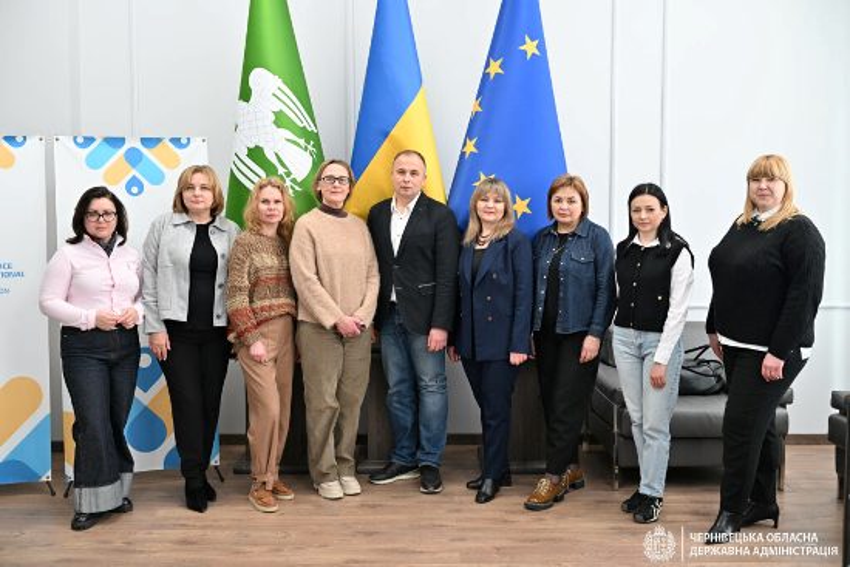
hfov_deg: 51.9
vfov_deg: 36.0
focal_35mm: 37
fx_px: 874
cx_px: 425
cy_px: 284
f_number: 3.5
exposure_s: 1/100
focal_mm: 37
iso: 1250
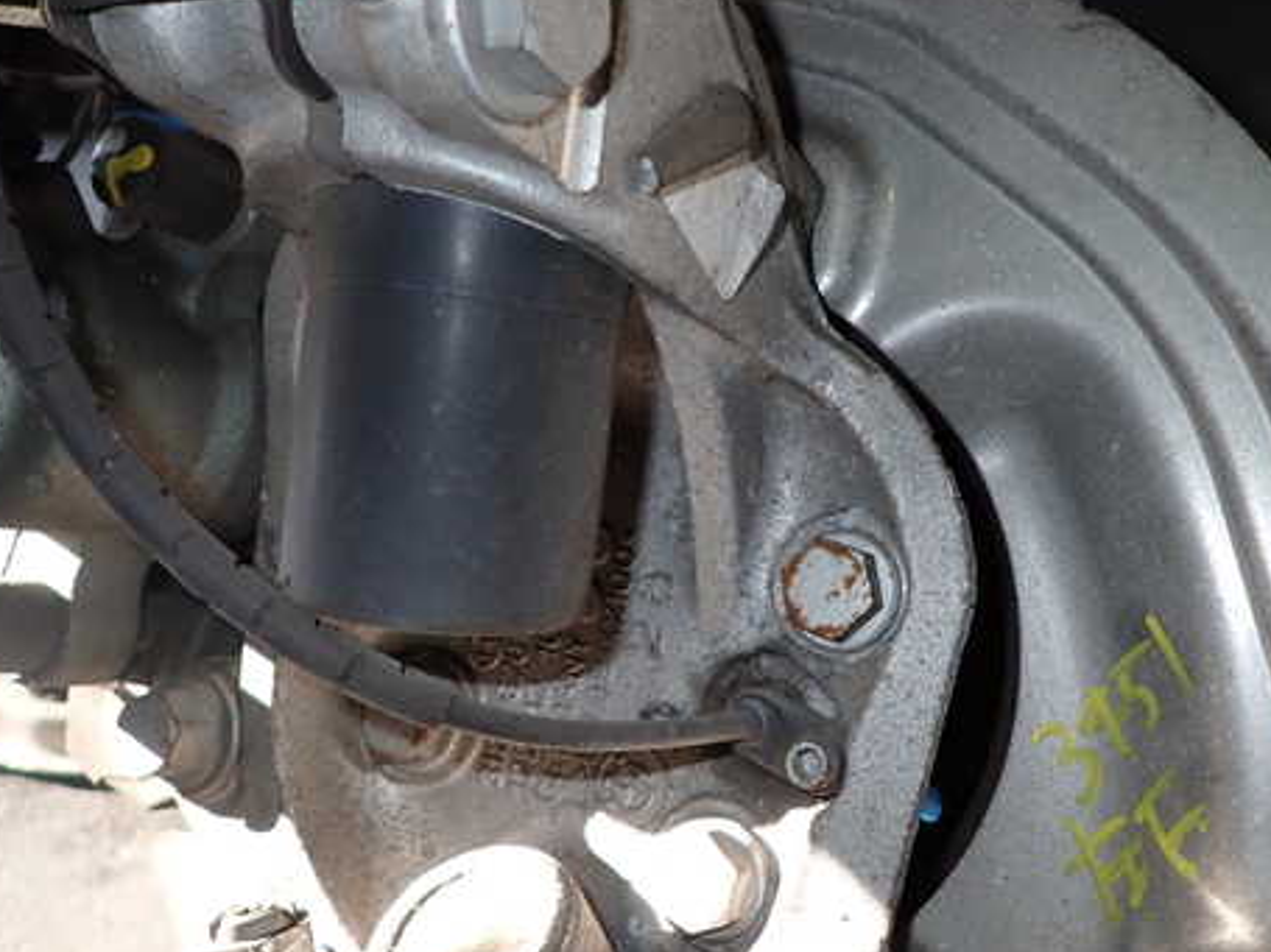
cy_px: 477
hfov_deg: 54.7
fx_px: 1211
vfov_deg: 42.9
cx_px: 796
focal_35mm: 33
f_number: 5.6
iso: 200
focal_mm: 4.5
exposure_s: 1/30
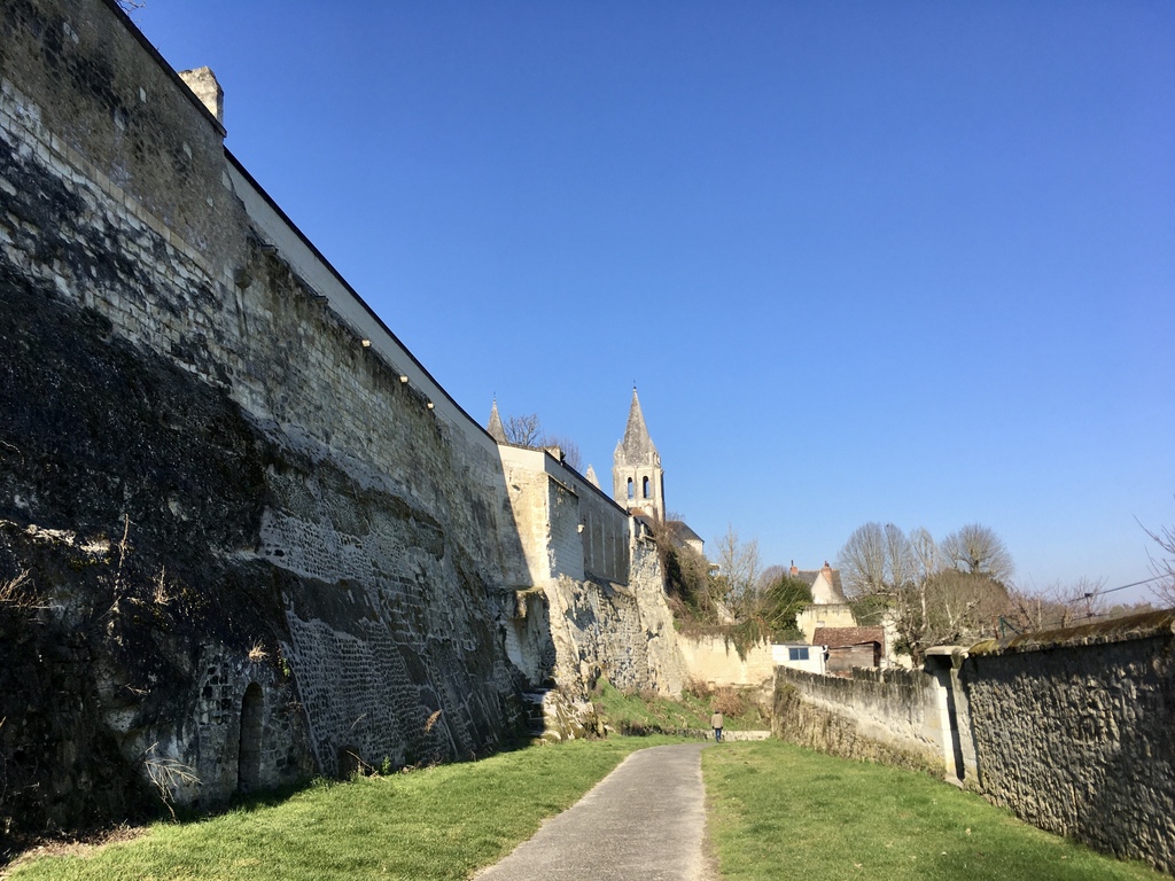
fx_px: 984
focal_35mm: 29
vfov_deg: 48.2
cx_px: 588
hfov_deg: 61.7
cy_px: 440
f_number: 2.2
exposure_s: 1/1399
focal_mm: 4.15
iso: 25
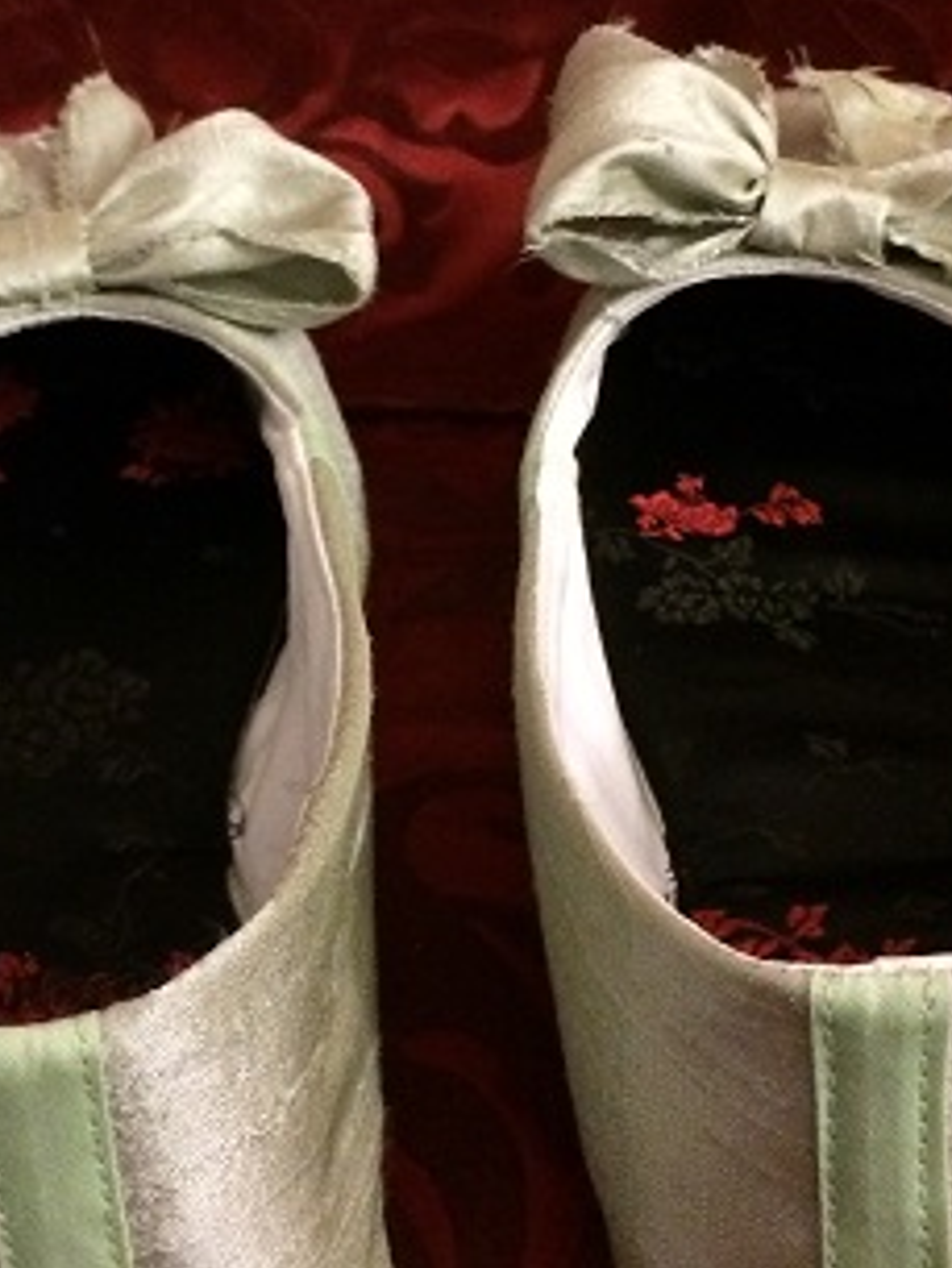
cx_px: 353
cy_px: 528
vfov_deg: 33.7
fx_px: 2089
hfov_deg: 25.6
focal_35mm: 57
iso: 400
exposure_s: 1/15
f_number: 2.2
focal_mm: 4.15
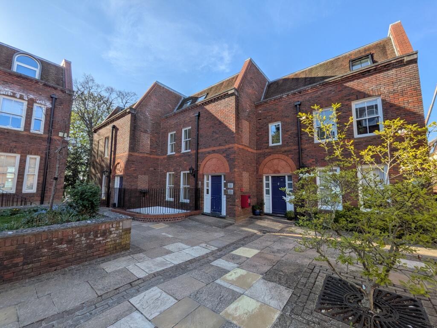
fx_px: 177
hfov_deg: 102.1
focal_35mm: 14
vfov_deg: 85.7
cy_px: 164
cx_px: 218
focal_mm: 1.85
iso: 46
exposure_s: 1/1300
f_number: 2.2
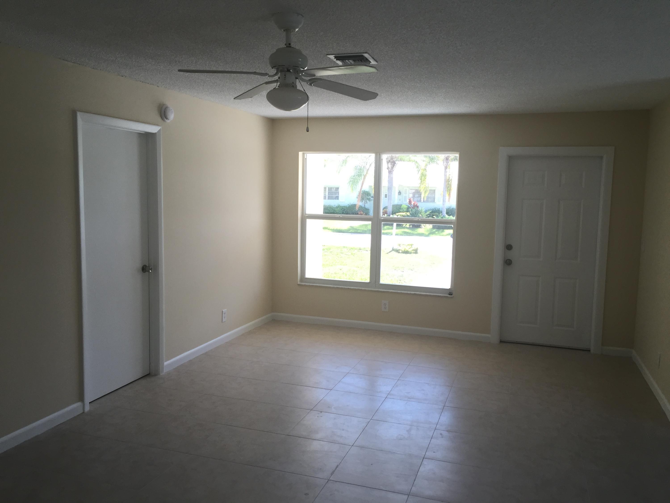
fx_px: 561
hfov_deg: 61.7
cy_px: 252
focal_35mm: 29
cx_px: 335
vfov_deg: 48.2
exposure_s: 1/120
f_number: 2.2
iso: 50
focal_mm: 4.15
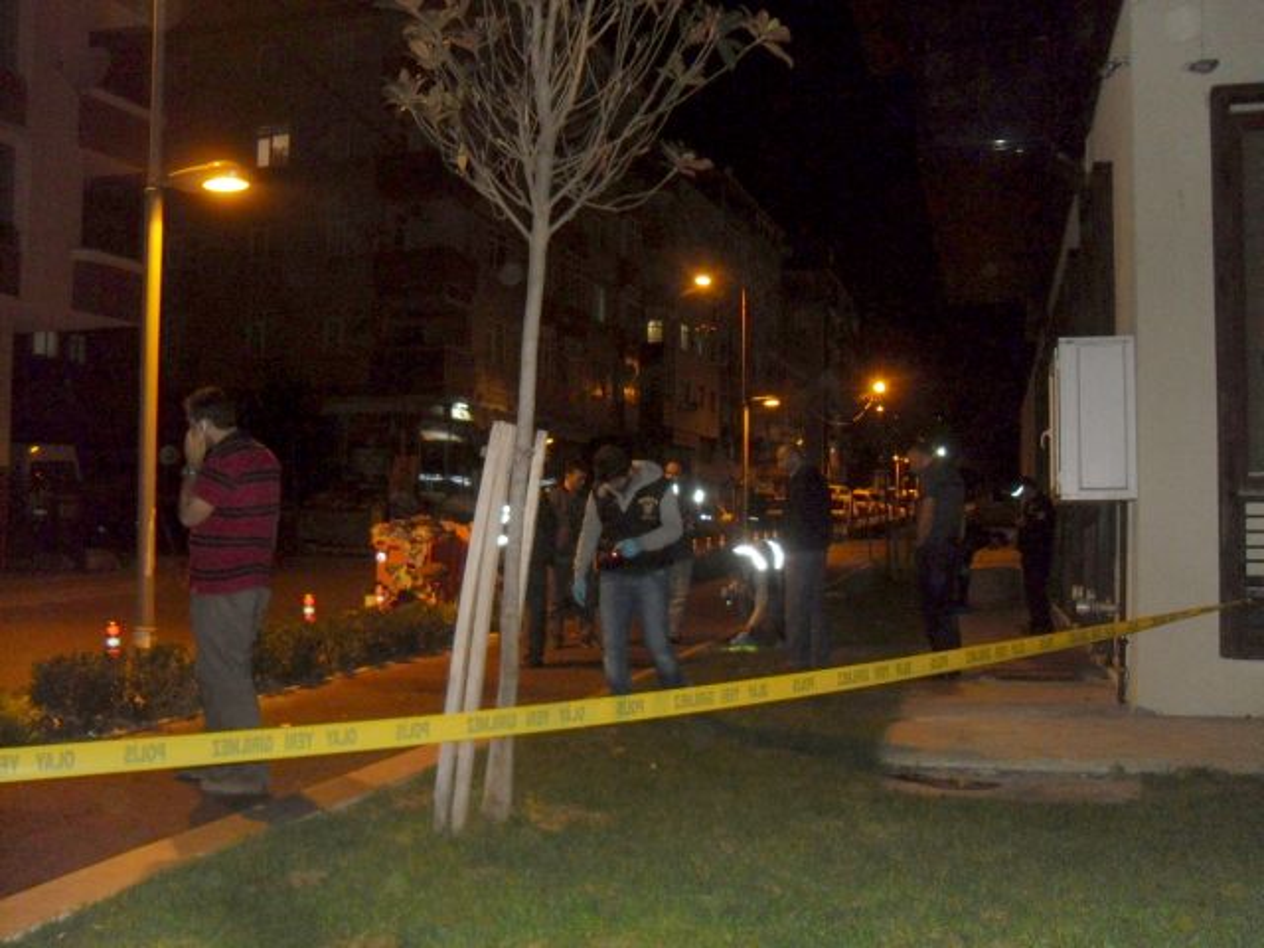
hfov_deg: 54.0
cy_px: 474
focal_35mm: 34
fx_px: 1242
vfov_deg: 41.8
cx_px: 632
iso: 400
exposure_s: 1/45
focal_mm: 6
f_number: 2.8
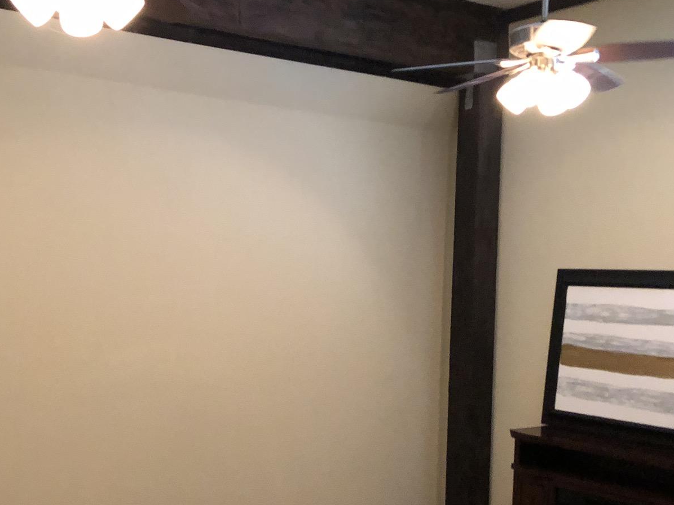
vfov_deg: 30.2
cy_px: 307
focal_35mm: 48
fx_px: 935
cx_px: 267
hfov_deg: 39.5
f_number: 1.8
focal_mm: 4
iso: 100
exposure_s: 1/15
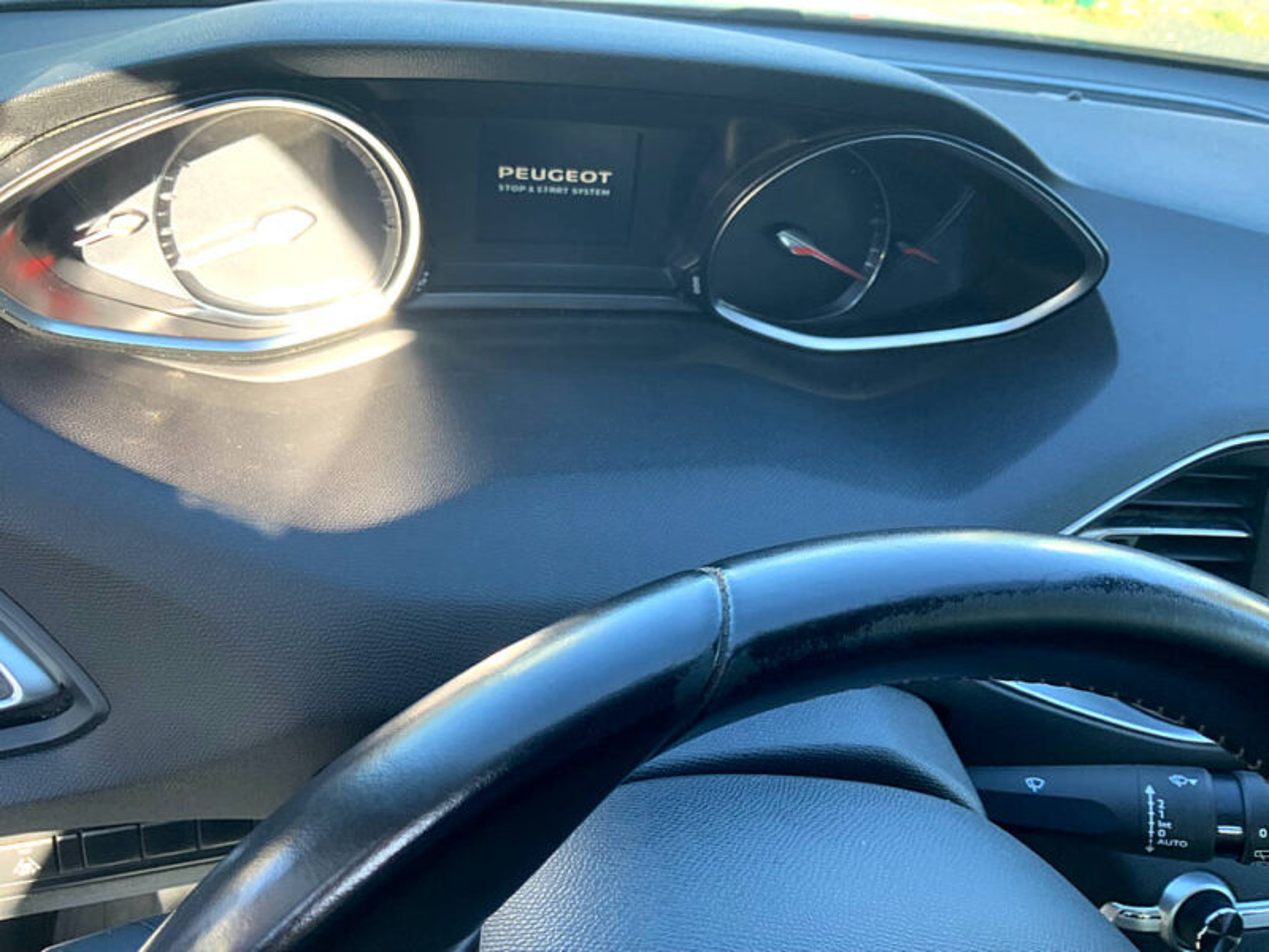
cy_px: 476
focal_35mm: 29
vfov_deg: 48.2
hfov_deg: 61.7
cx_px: 634
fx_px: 1063
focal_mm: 3
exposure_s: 1/122
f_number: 1.8
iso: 64
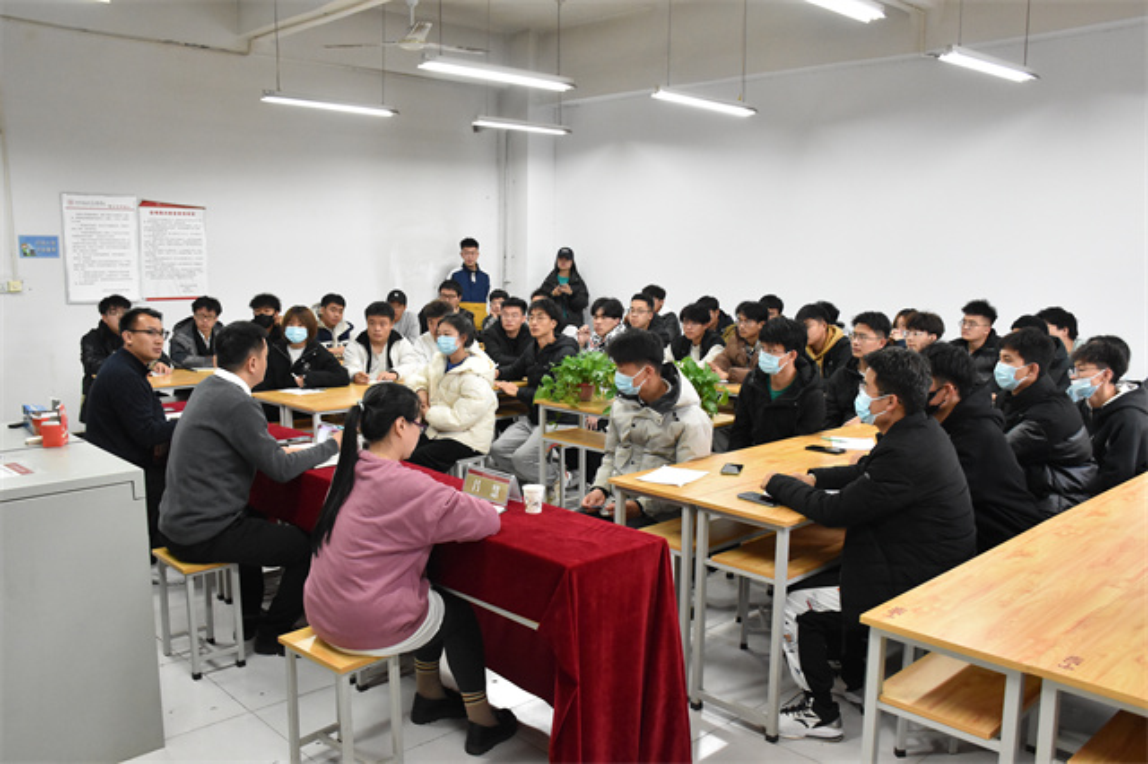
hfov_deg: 62.0
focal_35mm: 30
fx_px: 956
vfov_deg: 43.6
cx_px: 574
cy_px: 382
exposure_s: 1/100
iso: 3200
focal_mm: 20
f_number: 5.6
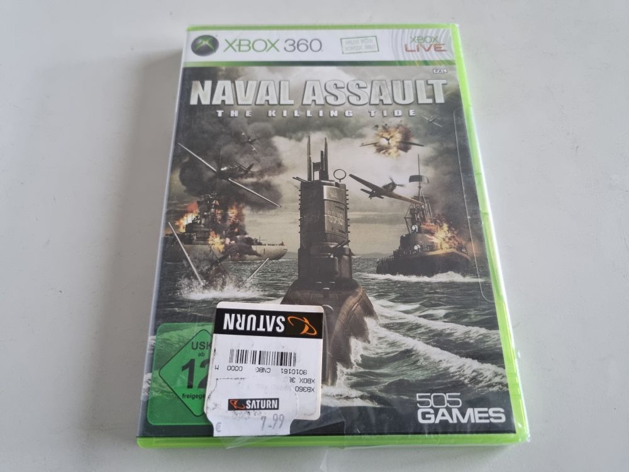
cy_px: 236
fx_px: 472
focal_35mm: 26
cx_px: 314
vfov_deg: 53.1
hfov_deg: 67.3
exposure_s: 1/50
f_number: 1.8
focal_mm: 5.4
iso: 640
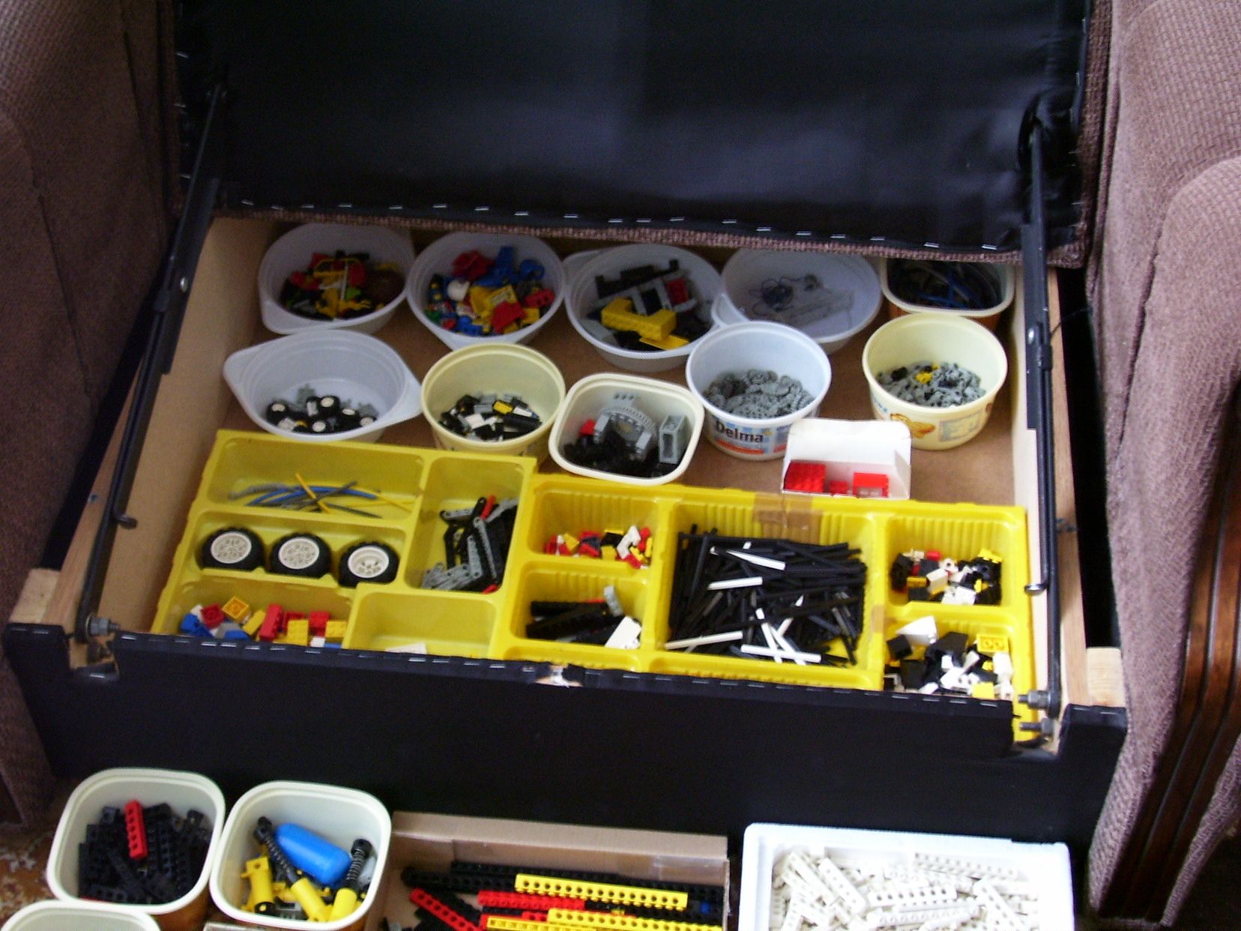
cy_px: 466
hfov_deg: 36.2
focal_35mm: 53
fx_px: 1900
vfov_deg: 27.5
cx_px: 620
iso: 160
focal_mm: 8.6
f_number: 3.4
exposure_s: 1/4
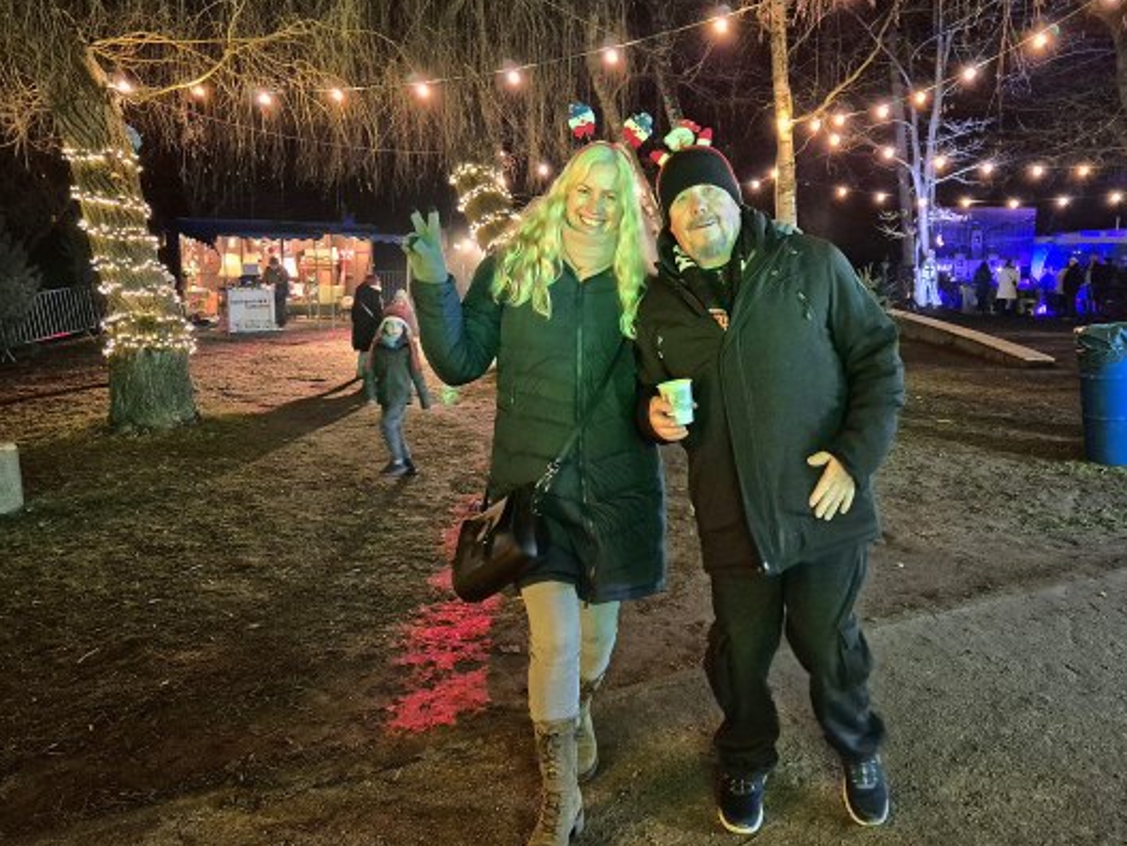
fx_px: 944
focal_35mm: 29
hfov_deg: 61.3
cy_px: 384
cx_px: 659
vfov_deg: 48.2
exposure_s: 1/50
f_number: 1.8
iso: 2000
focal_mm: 5.4
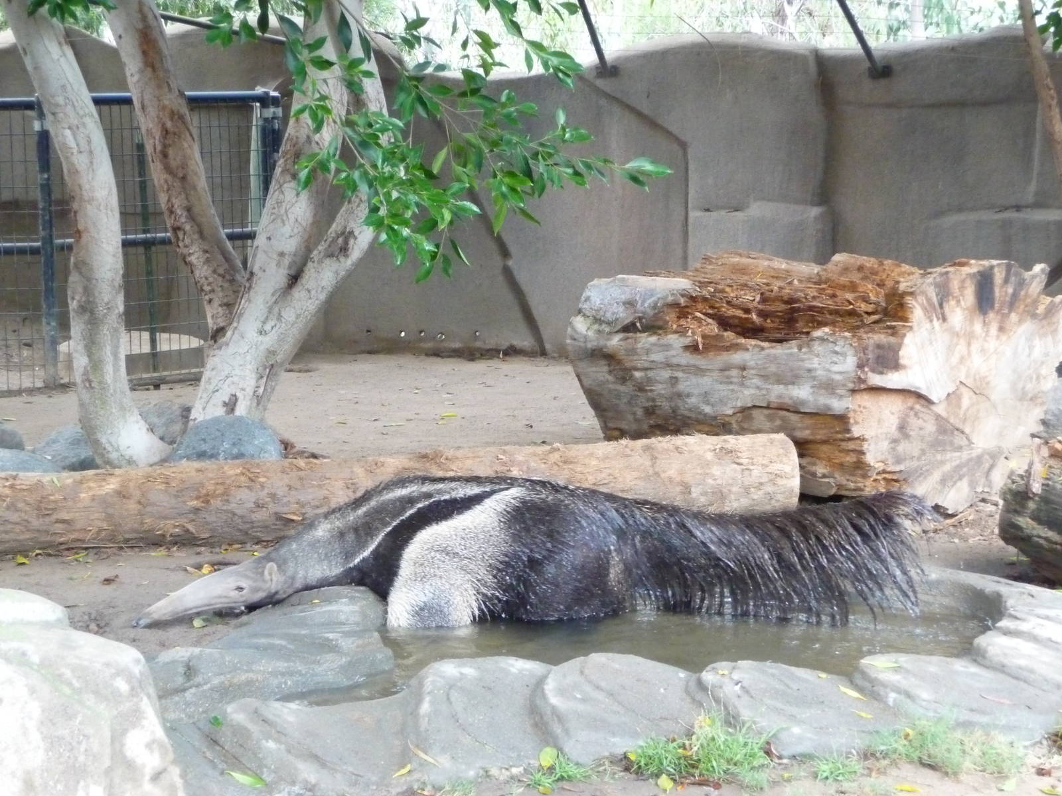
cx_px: 531
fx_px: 3160
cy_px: 398
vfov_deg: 14.4
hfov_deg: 19.1
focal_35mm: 103
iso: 800
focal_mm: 17.5
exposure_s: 1/125
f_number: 4.7
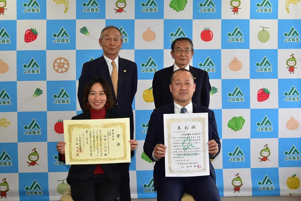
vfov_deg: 29.0
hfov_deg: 42.3
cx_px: 150
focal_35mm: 46
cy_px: 100
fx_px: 389
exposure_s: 1/160
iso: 400
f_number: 4.2
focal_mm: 31
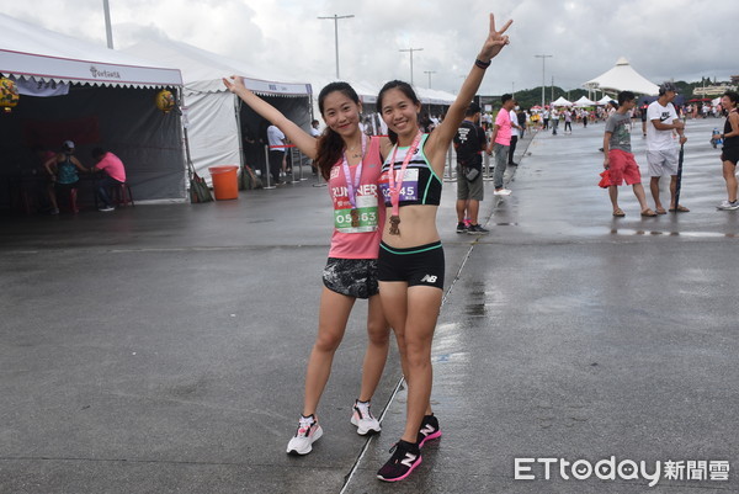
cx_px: 370
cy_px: 247
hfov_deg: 47.9
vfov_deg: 33.1
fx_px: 832
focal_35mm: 40
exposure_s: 1/250
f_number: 8
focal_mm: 27
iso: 360
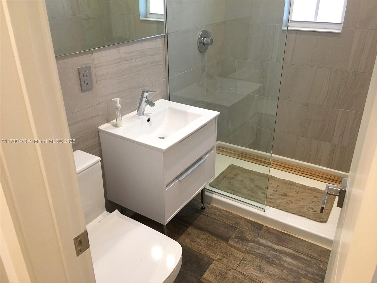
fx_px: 316
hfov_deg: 61.7
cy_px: 142
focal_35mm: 29
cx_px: 188
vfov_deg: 48.2
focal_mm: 4.15
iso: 40
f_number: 2.2
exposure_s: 1/15
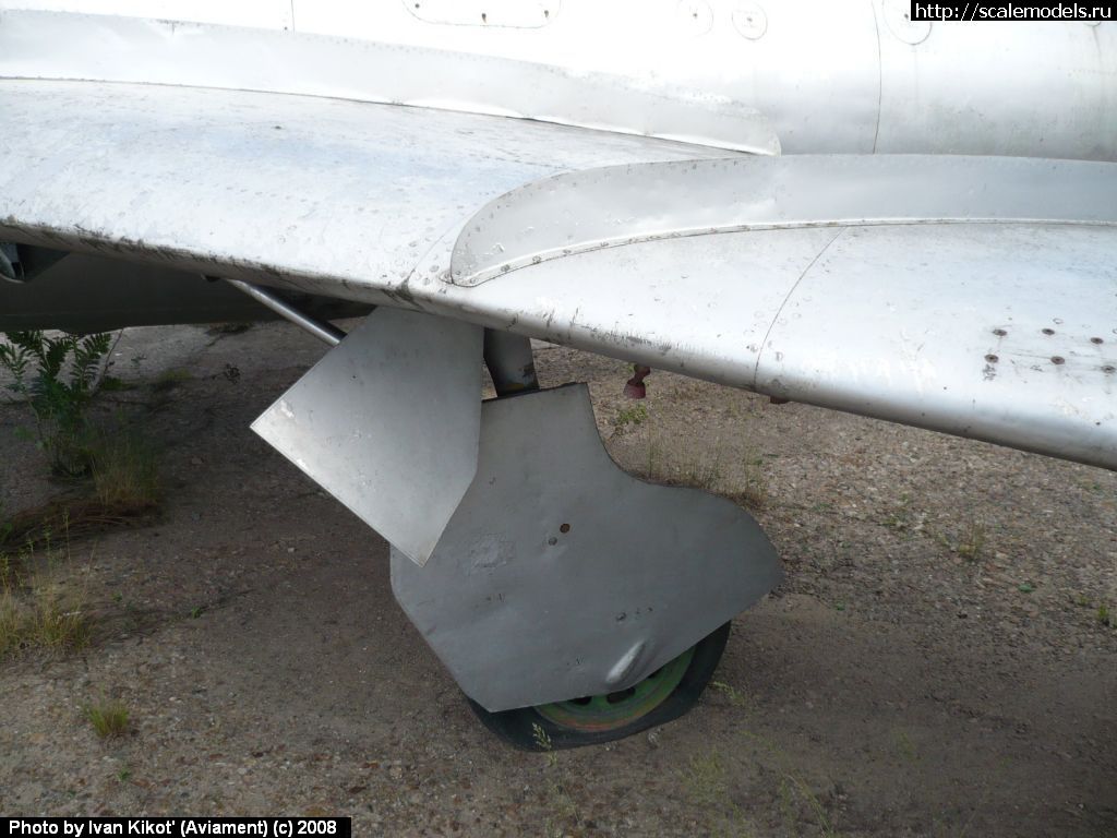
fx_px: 1129
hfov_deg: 52.6
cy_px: 419
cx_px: 558
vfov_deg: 40.7
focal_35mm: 35
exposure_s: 1/500
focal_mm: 5.8
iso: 100
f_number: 2.8
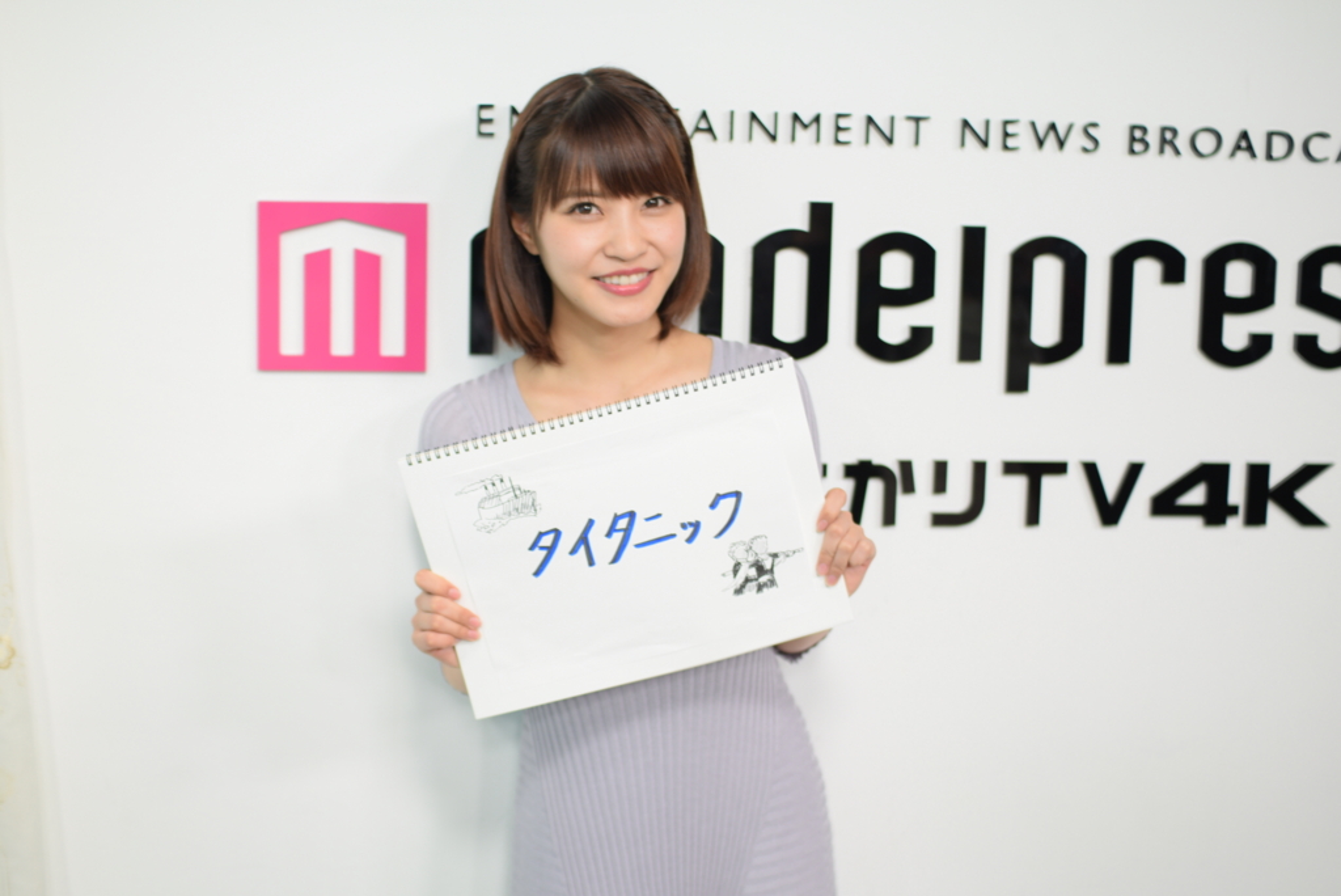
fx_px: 1677
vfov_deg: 29.9
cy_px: 448
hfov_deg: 43.6
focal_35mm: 45
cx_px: 670
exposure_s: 1/200
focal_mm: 30
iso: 100
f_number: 1.8
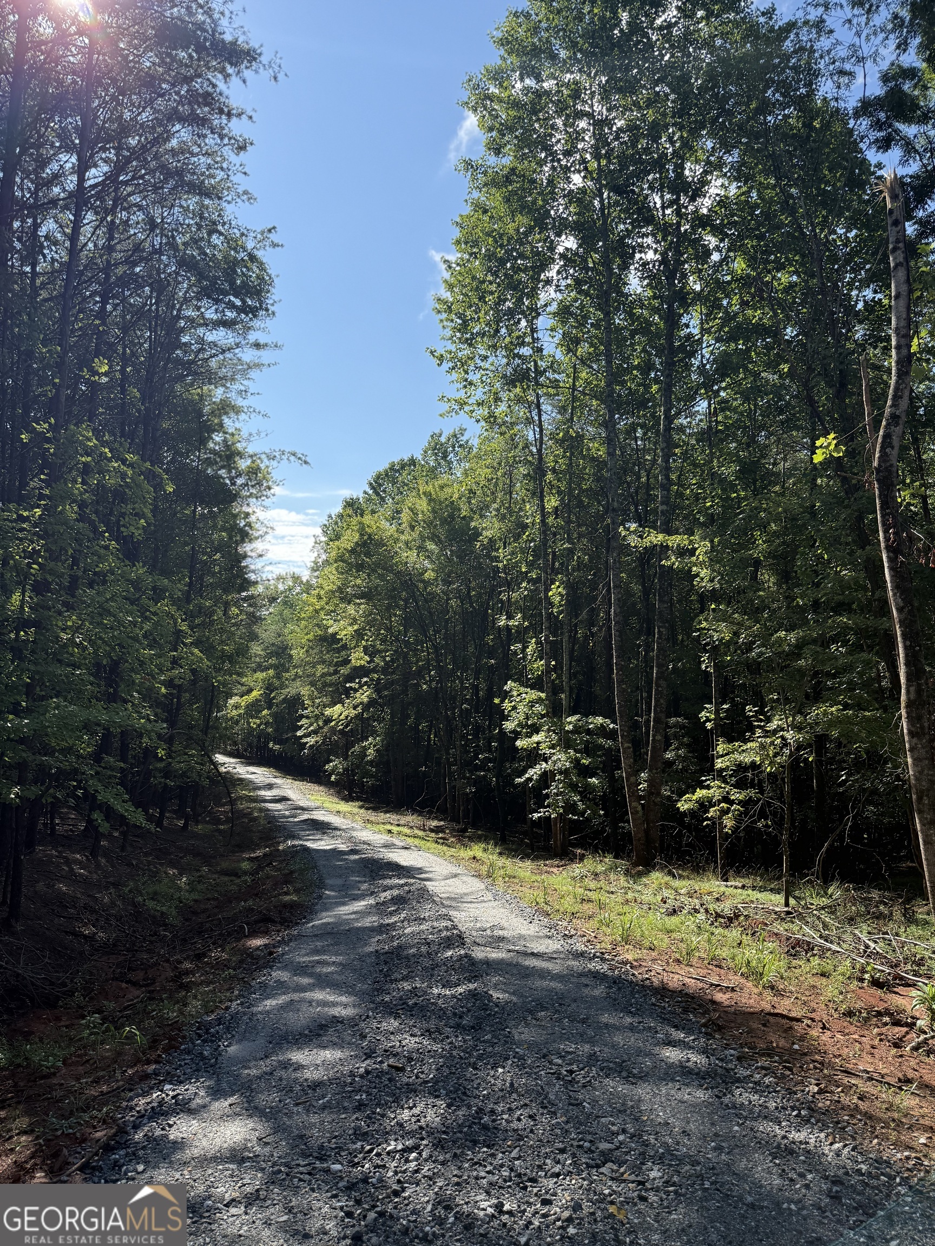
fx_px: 864
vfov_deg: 71.6
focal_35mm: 24
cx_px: 468
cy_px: 623
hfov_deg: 56.8
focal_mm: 6.76
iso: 100
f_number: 1.78
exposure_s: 1/2907
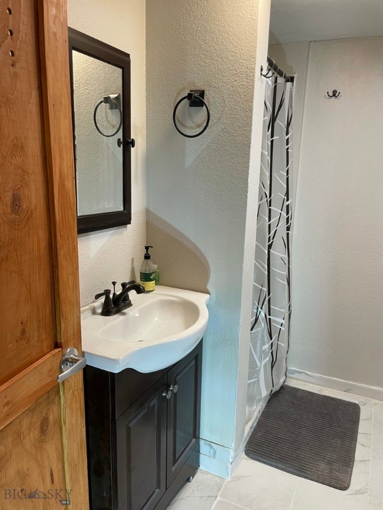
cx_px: 192
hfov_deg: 53.1
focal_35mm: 26
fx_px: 384
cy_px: 255
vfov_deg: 67.3
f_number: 1.6
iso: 80
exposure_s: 1/60
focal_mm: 4.2
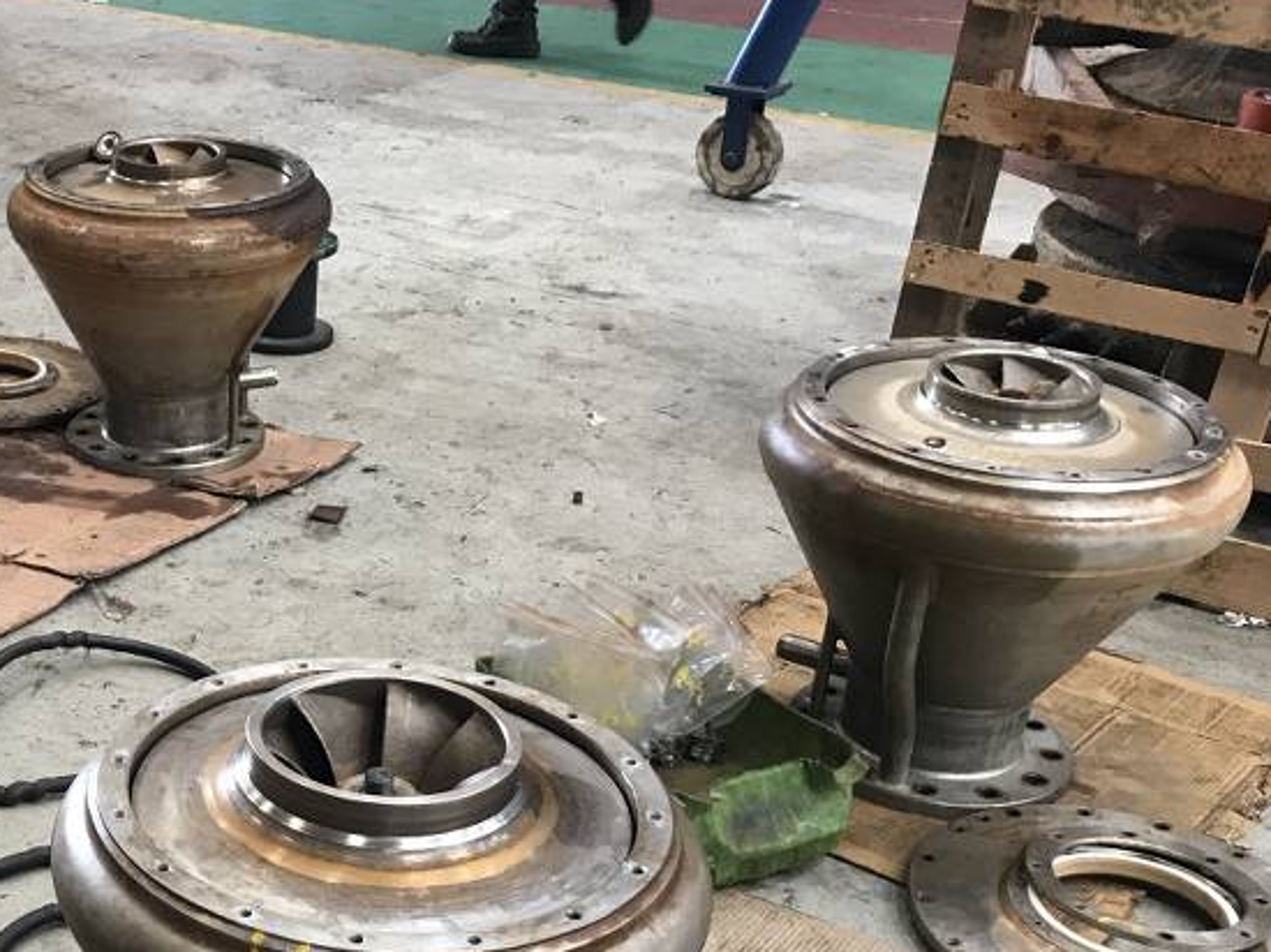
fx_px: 2019
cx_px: 88
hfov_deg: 32.9
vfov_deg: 26.1
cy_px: 765
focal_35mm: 55
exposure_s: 1/25
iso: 32
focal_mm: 3.99
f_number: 1.8
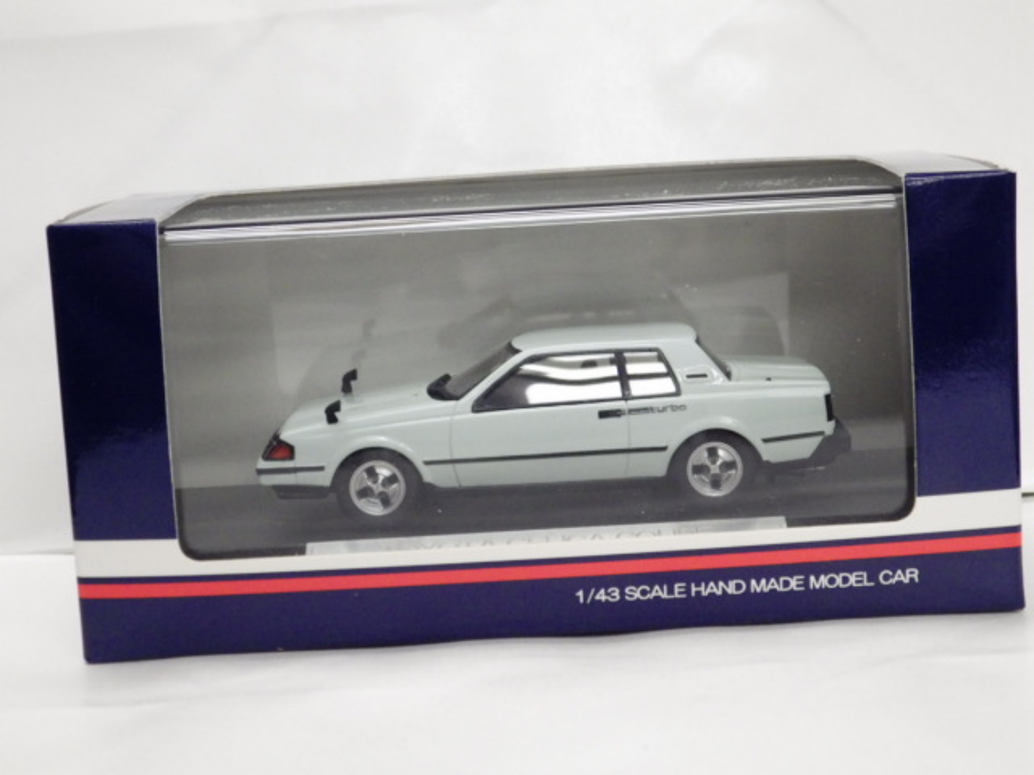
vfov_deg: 20.7
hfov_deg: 27.4
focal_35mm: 71
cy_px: 388
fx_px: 2121
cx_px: 517
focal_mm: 12.8
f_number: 4.2
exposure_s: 1/60
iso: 640
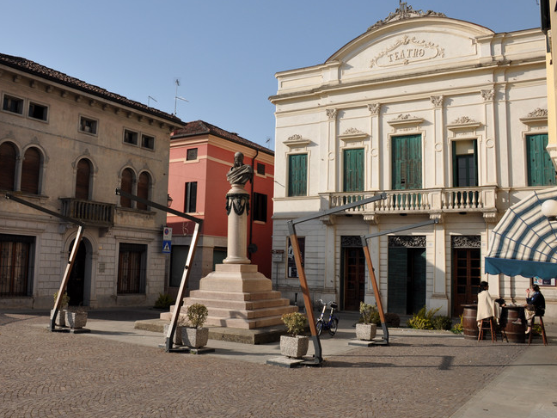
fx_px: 515
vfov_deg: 44.2
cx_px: 249
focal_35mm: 32
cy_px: 204
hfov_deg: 56.7
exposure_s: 1/200
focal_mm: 18
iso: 200
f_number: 7.1
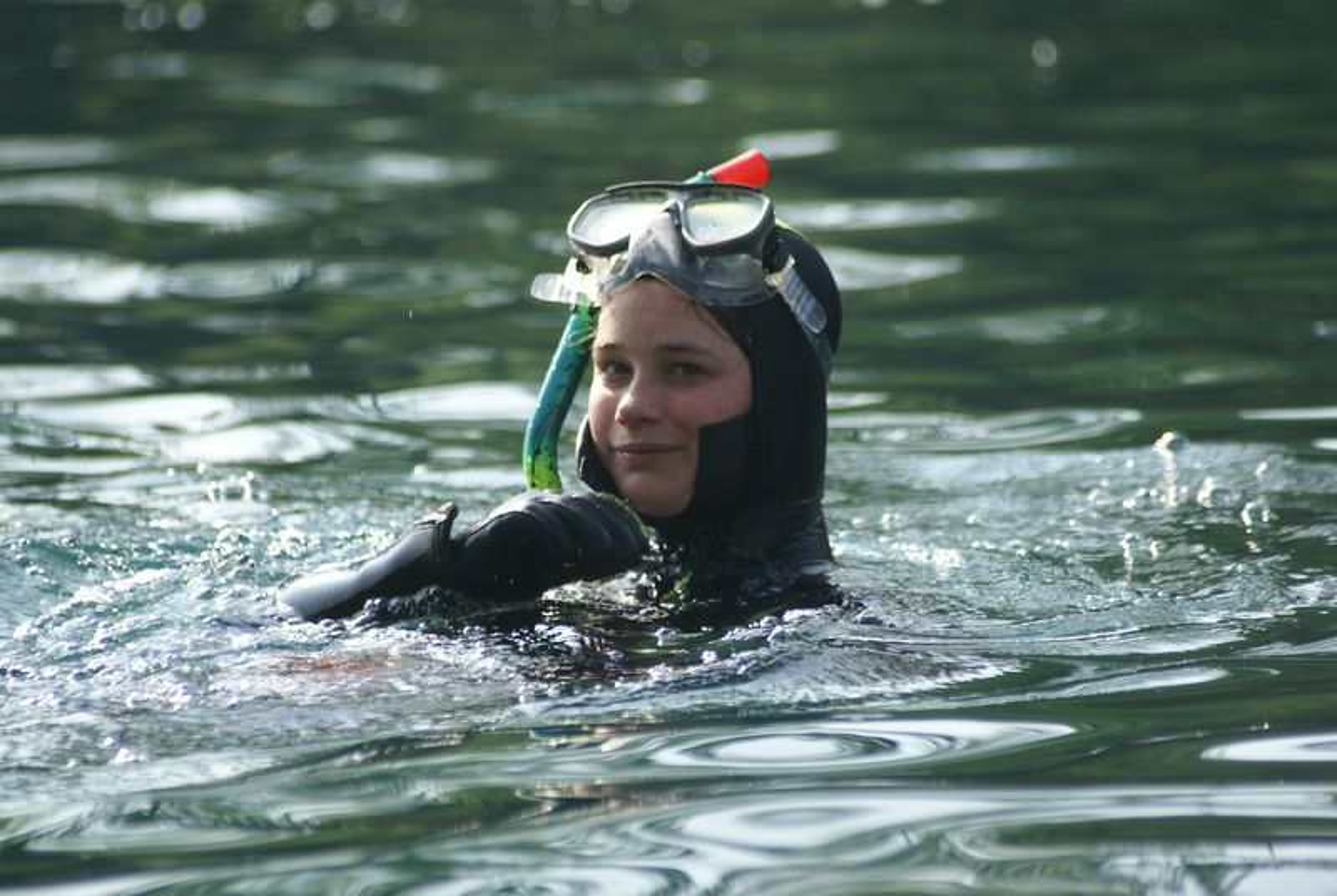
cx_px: 668
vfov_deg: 4.6
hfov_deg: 6.9
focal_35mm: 300
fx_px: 11158
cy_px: 448
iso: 100
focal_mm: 200
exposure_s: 1/320
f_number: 5
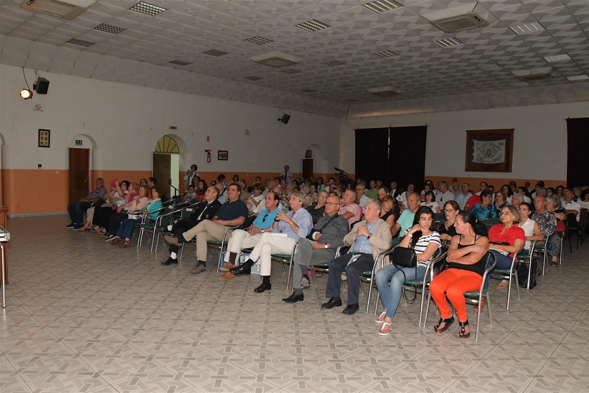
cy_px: 196
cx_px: 294
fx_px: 393
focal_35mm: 24
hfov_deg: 73.7
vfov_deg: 53.1
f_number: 5.6
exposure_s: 1/250
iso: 3200
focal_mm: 16
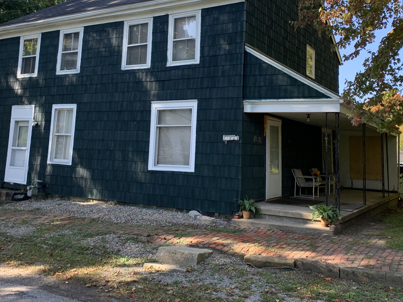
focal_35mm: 37
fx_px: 431
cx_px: 216
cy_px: 89
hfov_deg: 50.1
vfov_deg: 38.0
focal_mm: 4.25
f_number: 1.8
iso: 25
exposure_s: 1/422
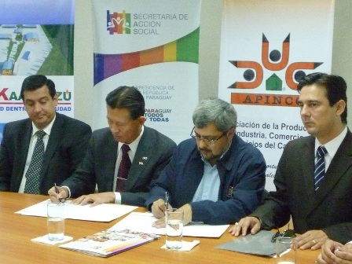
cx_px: 176
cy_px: 132
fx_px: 712
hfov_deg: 27.8
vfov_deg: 21.0
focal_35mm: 70
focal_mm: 6.3
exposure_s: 1/20
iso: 800
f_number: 3.7
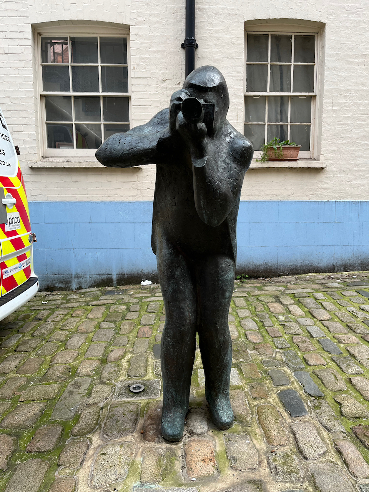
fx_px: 370
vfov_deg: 67.3
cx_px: 184
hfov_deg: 53.1
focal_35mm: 26
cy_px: 246
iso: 50
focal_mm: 5.1
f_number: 1.6
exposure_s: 1/348
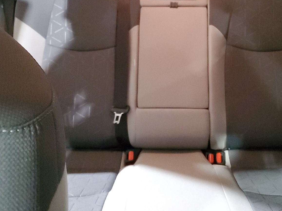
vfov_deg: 39.3
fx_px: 293
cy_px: 73
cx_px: 171
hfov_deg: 51.0
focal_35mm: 36
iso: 1040
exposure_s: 1/12
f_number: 1.5
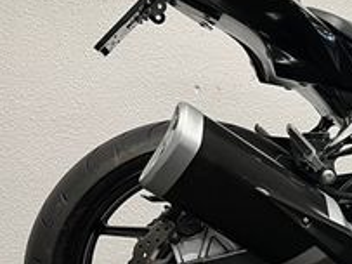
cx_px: 444
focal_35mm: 82
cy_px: 116
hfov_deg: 21.7
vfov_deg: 18.0
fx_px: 833
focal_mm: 5.1
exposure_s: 1/50
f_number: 1.6
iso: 64
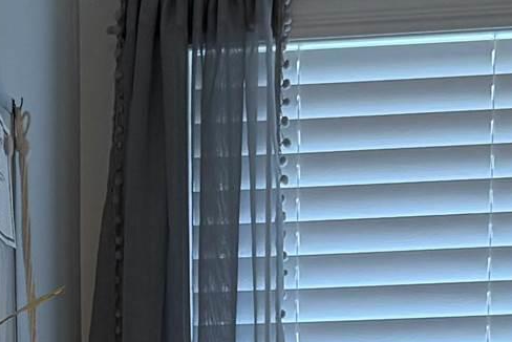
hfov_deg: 13.0
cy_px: 922
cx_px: 73
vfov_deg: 7.9
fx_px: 2234
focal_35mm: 157
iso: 160
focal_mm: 6.76
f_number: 1.78
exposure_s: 1/60
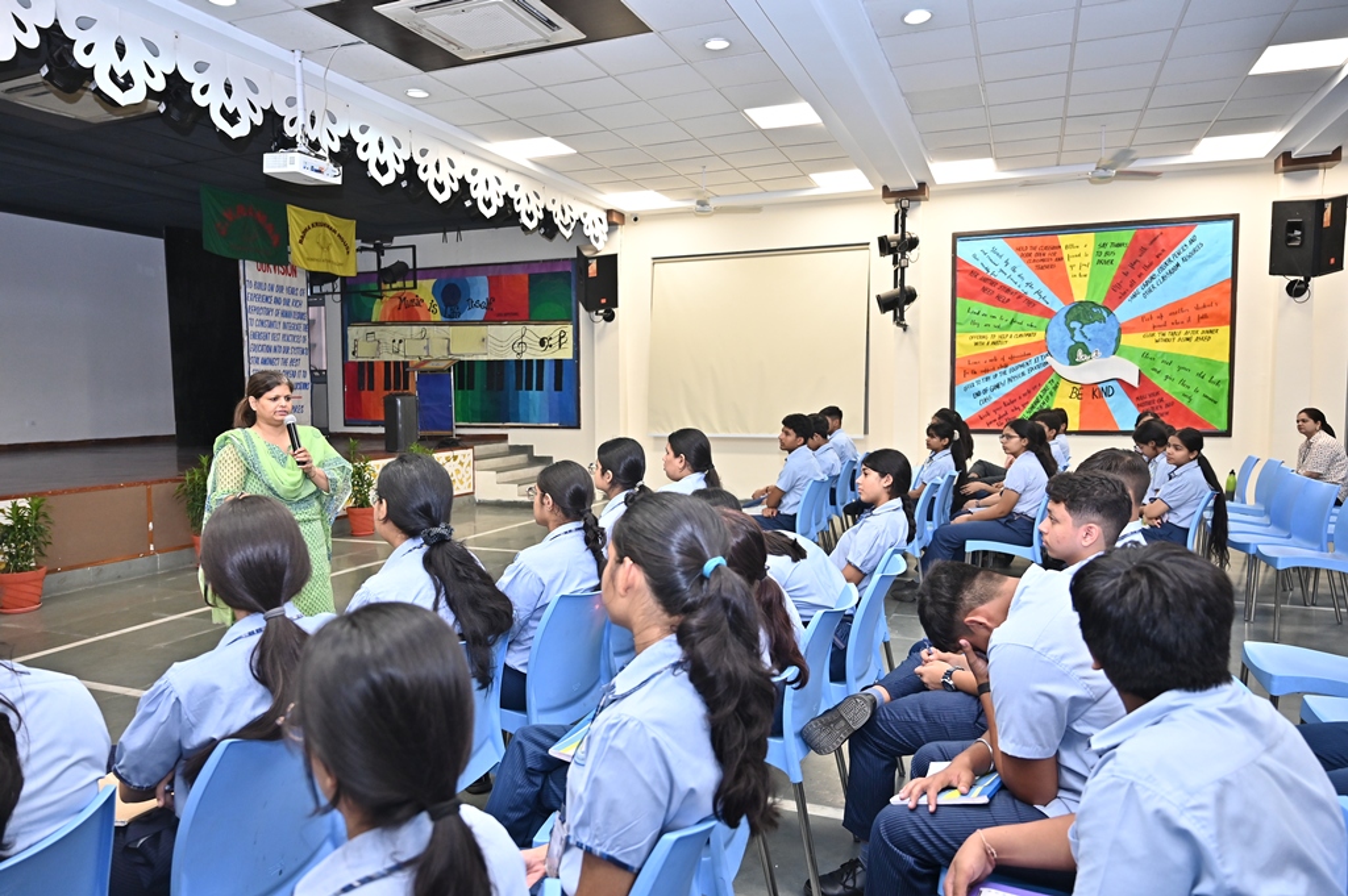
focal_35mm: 24
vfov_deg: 53.1
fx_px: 898
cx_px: 674
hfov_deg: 73.8
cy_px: 448
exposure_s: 1/125
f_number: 4
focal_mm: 24
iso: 1000
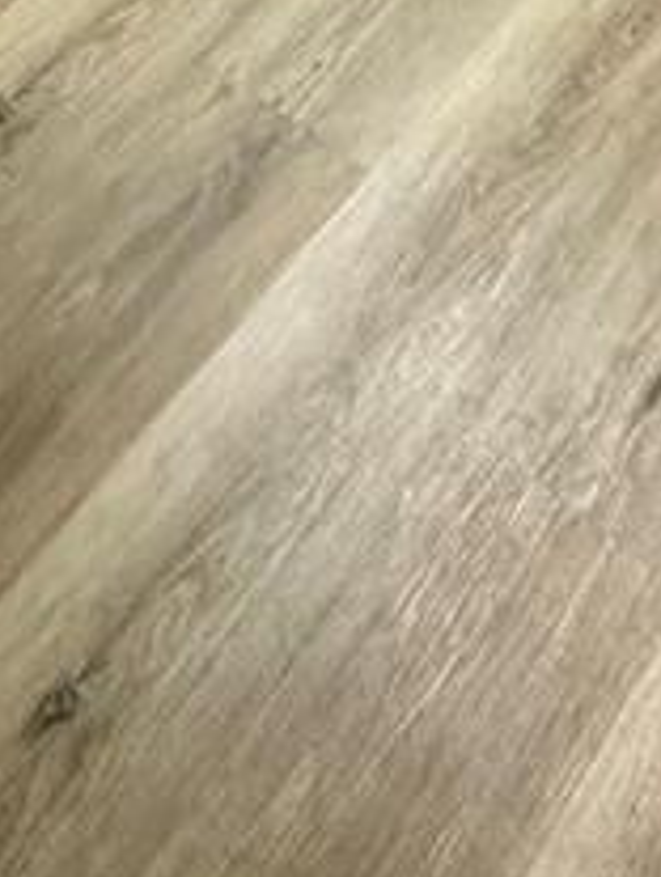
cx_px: 470
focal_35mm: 81
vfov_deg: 15.2
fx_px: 2056
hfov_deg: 18.2
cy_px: -1169
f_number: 2.2
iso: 400
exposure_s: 1/60
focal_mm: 2.22
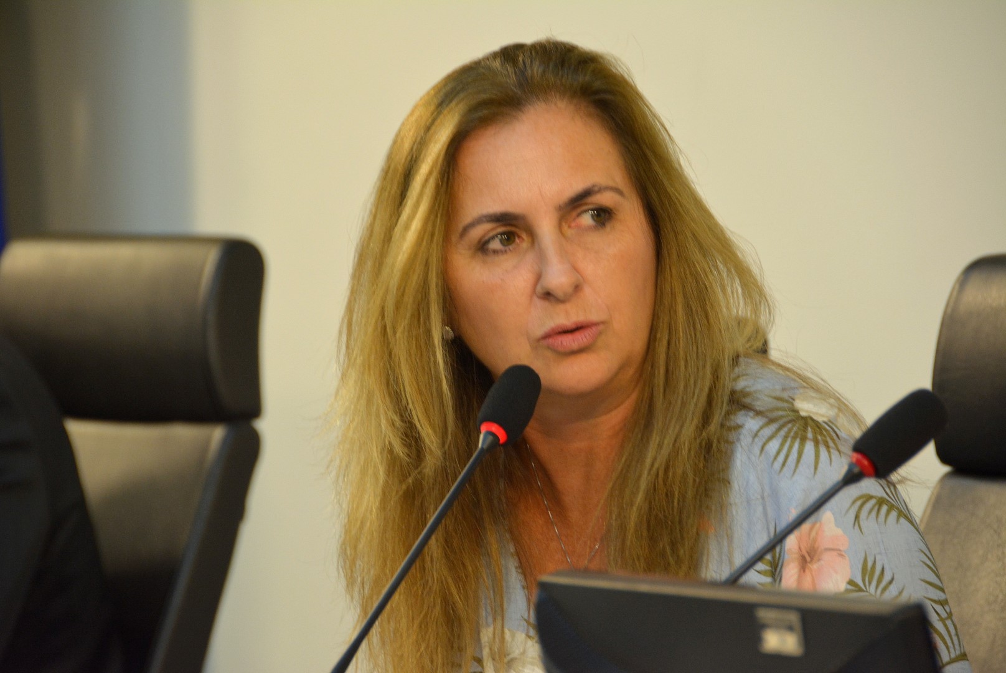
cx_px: 503
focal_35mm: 255
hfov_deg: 8.1
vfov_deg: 5.4
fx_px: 7131
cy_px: 336
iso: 1000
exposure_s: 1/125
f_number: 5.6
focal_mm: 170
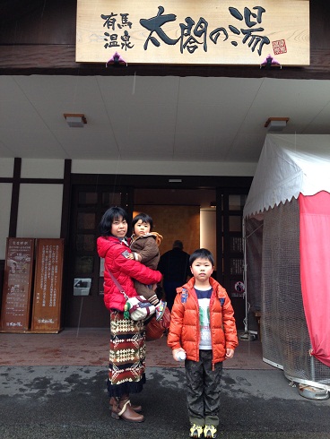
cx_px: 165
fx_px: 419
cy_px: 220
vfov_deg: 55.3
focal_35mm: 33
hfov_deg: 43.0
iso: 64
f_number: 2.4
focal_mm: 4.12
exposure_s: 1/20
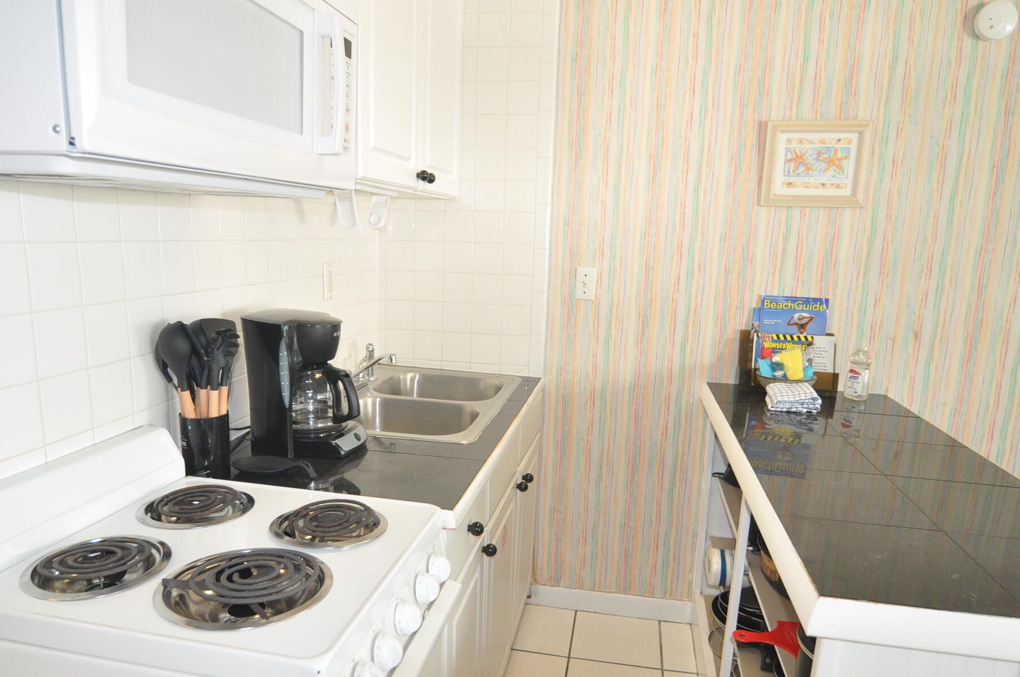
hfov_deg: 71.6
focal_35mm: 25
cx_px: 506
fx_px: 707
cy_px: 366
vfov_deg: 51.1
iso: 500
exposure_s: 1/125
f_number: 4
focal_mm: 14
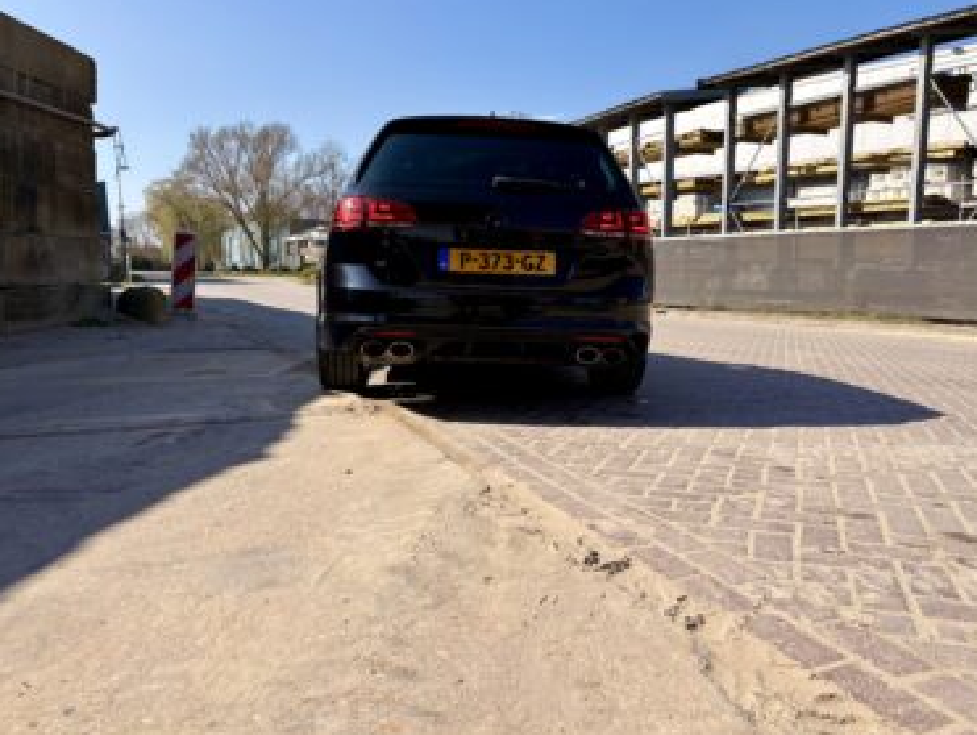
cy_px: 379
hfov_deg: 63.3
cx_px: 521
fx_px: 791
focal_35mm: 28
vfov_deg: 49.8
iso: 50
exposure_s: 1/3448
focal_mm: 5.96
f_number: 1.6
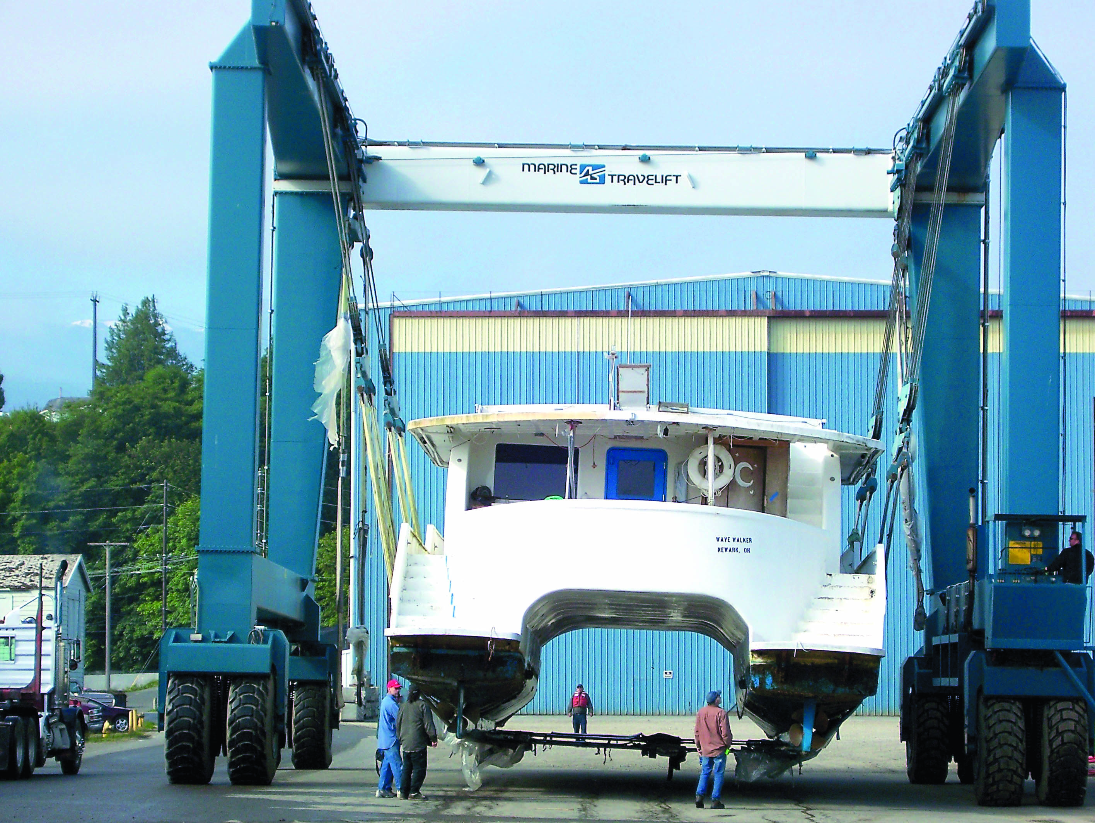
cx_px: 548
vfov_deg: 13.7
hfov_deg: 18.2
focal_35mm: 108
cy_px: 412
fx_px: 3419
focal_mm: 18.1
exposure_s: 1/400
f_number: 4.8
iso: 80
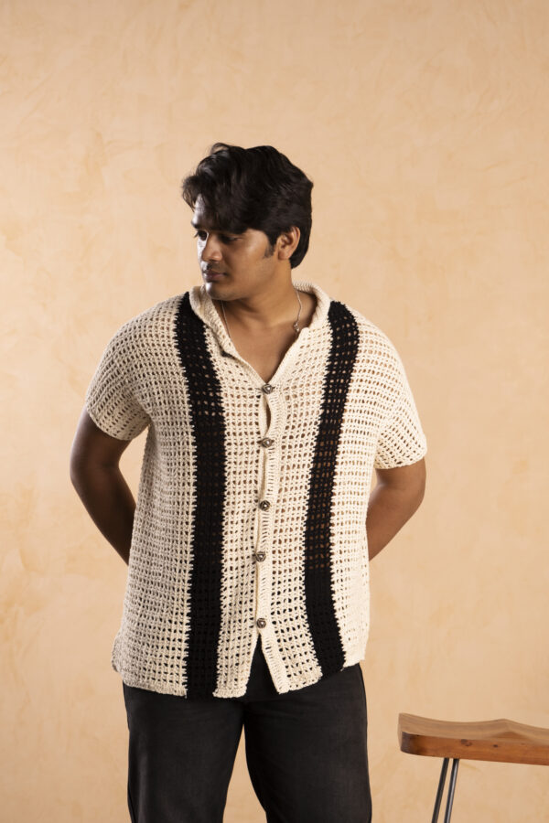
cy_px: 412
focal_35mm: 67
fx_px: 1533
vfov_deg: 30.1
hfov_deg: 20.3
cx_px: 274
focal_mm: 44.7
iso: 250
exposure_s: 1/100
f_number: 4
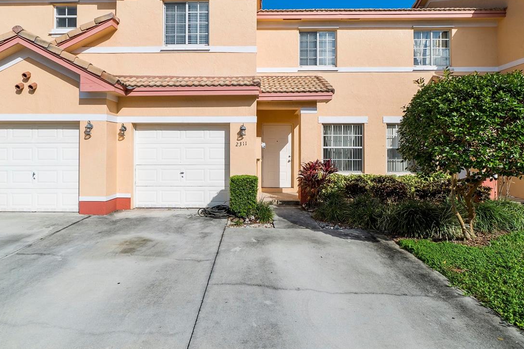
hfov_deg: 78.5
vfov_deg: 57.0
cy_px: 151
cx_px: 246
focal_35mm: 22
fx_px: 320
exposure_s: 1/320
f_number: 11
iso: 100
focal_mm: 10
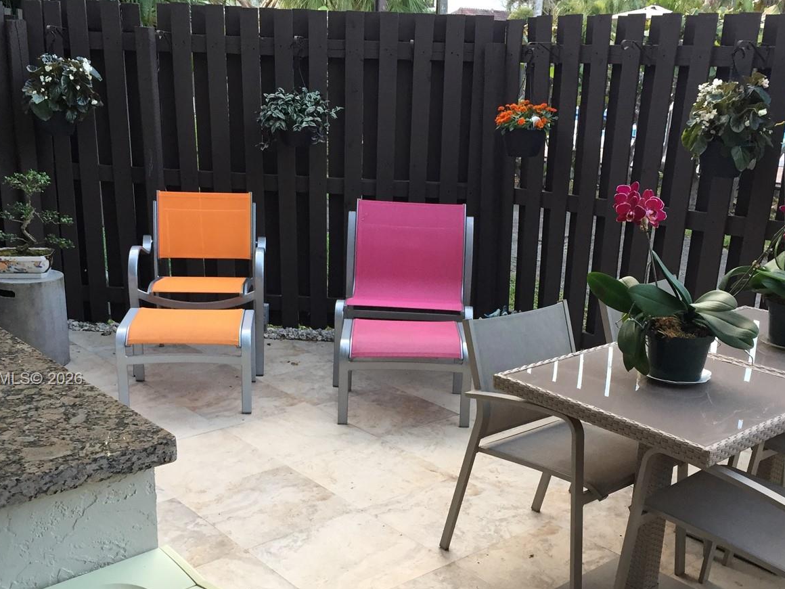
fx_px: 907
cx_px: 413
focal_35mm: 40
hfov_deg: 46.8
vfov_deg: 35.7
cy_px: 380
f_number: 2.2
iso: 32
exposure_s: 1/30
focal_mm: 4.15
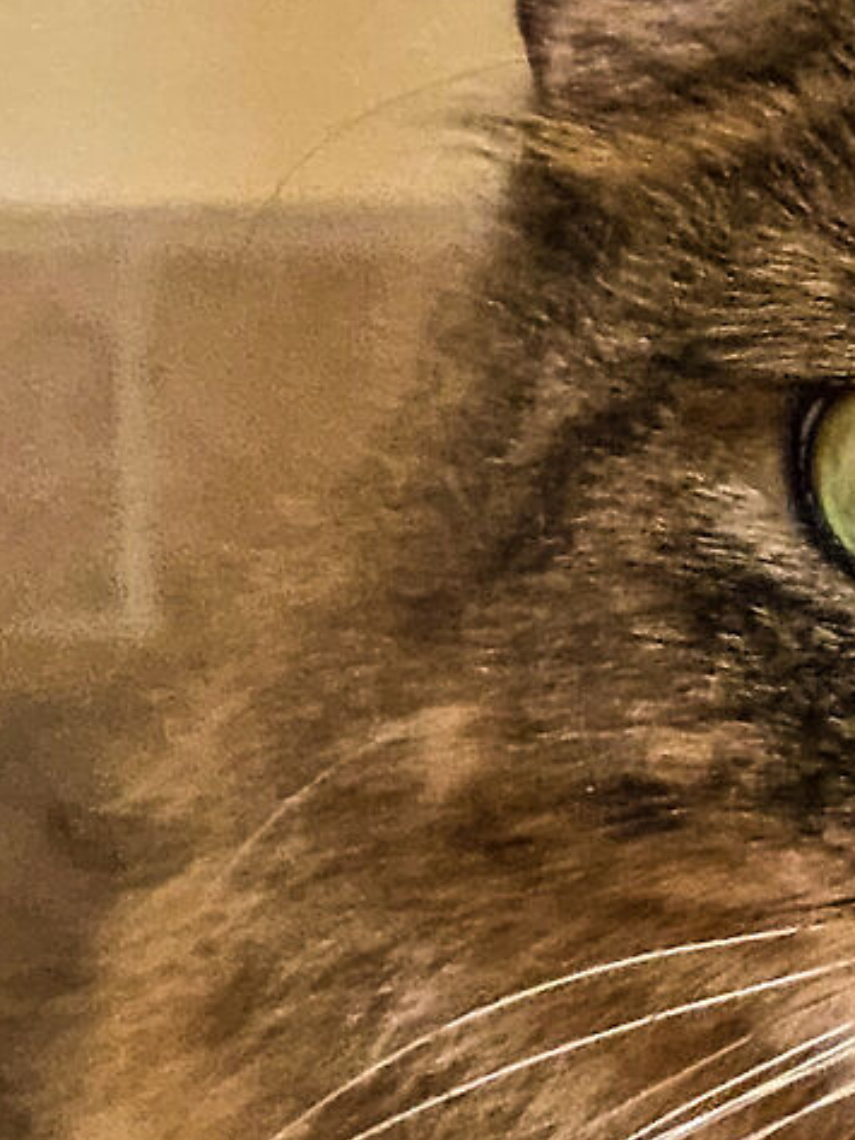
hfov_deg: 5.6
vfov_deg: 7.5
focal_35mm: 264
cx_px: 1158
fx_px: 8690
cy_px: 706
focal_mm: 6
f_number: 2
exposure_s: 1/40
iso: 640
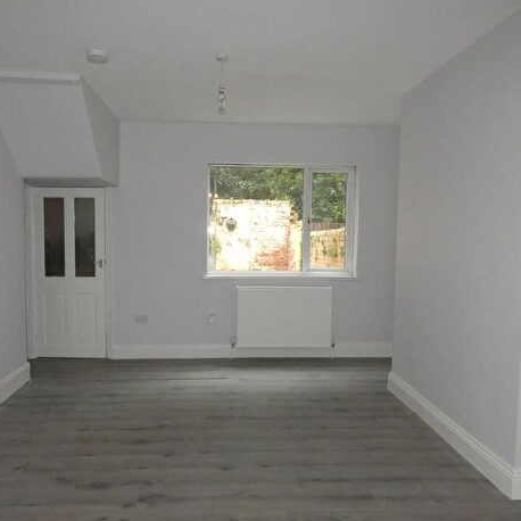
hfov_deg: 59.0
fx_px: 460
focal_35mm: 27
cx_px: 237
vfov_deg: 59.1
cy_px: 269
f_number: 2.8
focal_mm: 3.6
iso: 640
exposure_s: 1/60
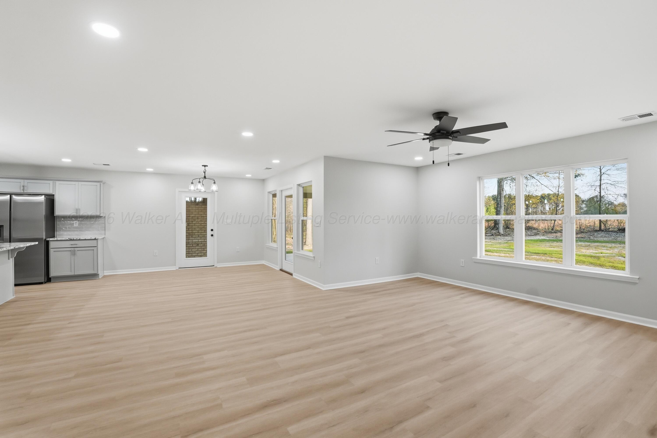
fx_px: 274
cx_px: 328
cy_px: 219
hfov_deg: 100.4
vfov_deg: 77.3
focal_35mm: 15
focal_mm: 10
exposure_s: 1/800
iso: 500
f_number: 7.1
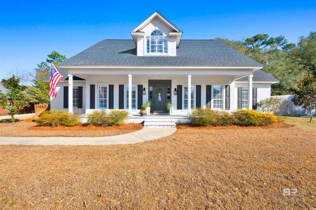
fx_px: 132
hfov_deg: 100.4
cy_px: 105
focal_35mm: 15
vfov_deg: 77.3
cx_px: 158
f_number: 11
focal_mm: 15
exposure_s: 1/640
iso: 400
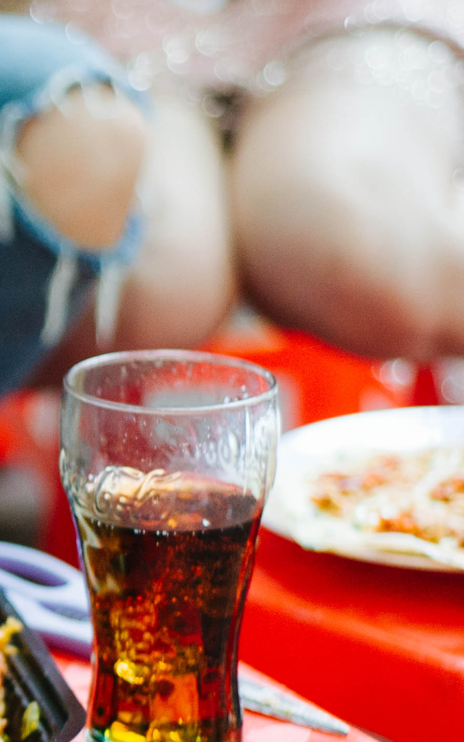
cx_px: -417
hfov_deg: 8.3
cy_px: 507
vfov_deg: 13.8
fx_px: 3055
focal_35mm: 151
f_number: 2.2
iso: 1000
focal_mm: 50
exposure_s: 1/160
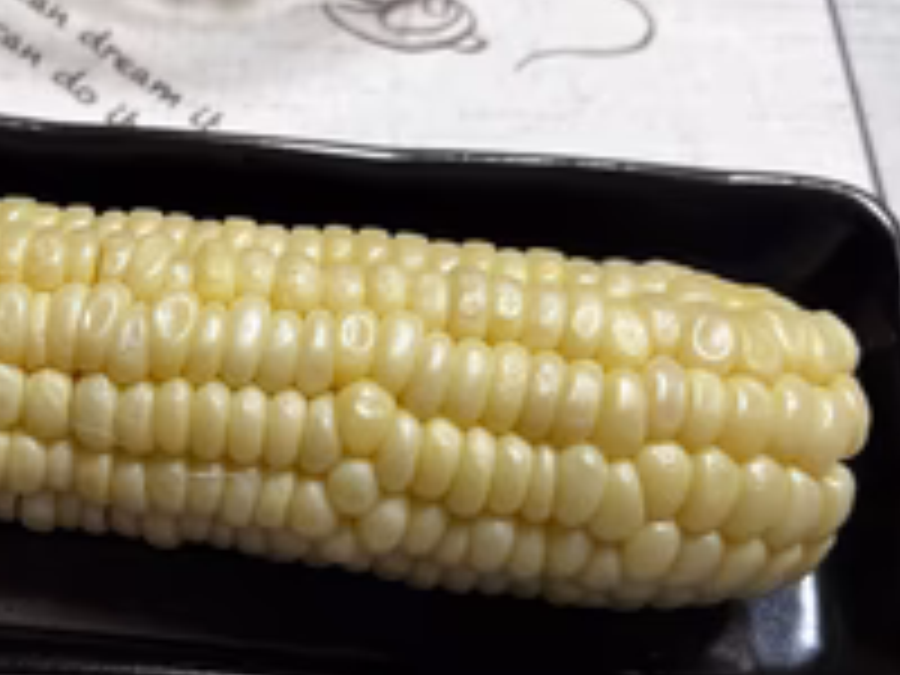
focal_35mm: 52
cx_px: 171
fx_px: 1352
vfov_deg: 27.9
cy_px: 446
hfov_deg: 35.5
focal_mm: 5.7
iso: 125
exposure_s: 1/120
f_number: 1.5
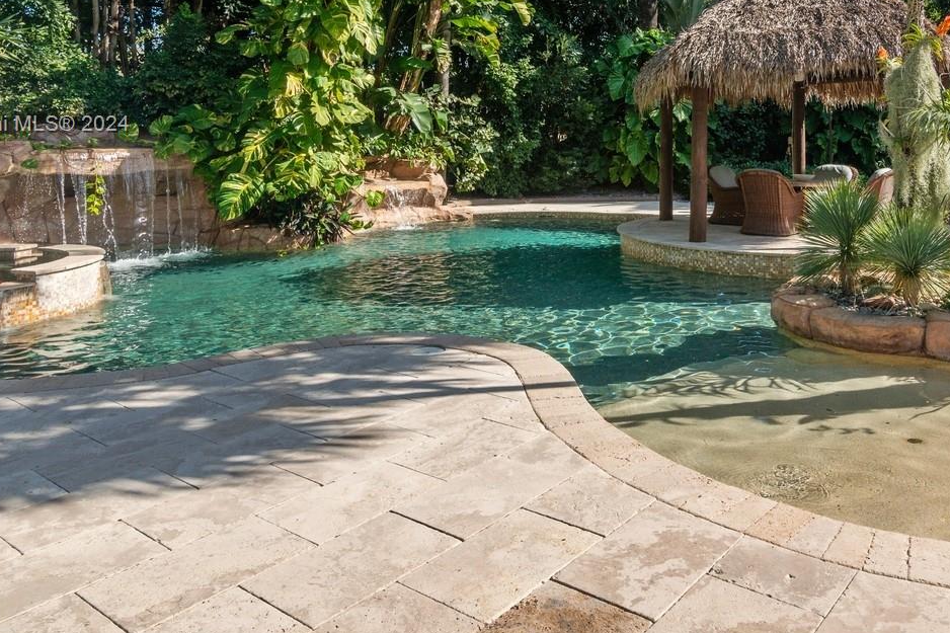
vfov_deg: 42.9
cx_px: 616
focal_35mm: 29
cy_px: 126
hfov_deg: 62.4
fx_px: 765
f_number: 8
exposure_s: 1/320
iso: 200
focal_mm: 17
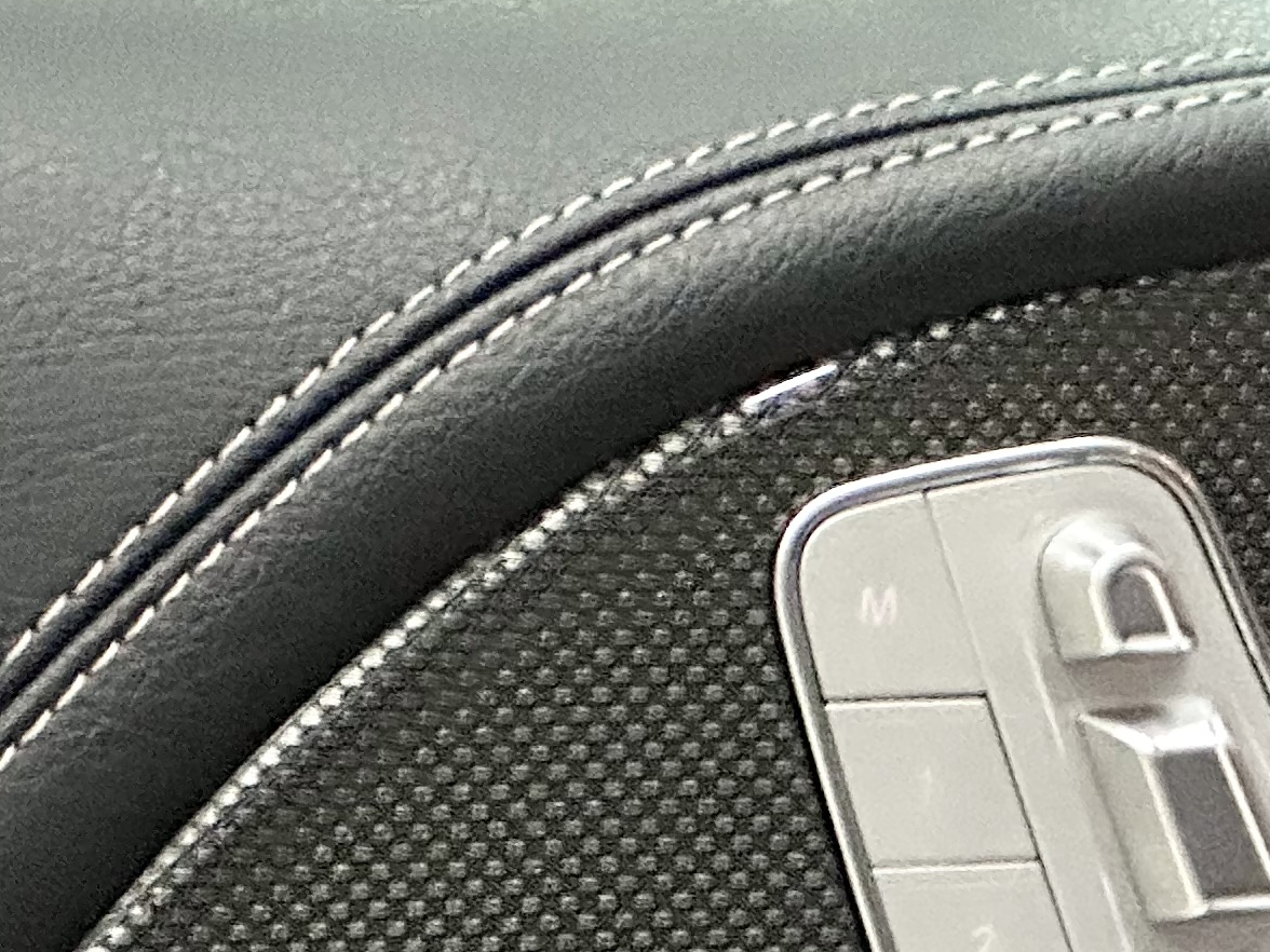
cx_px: 1634
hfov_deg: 7.4
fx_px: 9686
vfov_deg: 5.6
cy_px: 1324
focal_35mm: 264
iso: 1600
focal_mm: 9
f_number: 2.8
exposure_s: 1/25
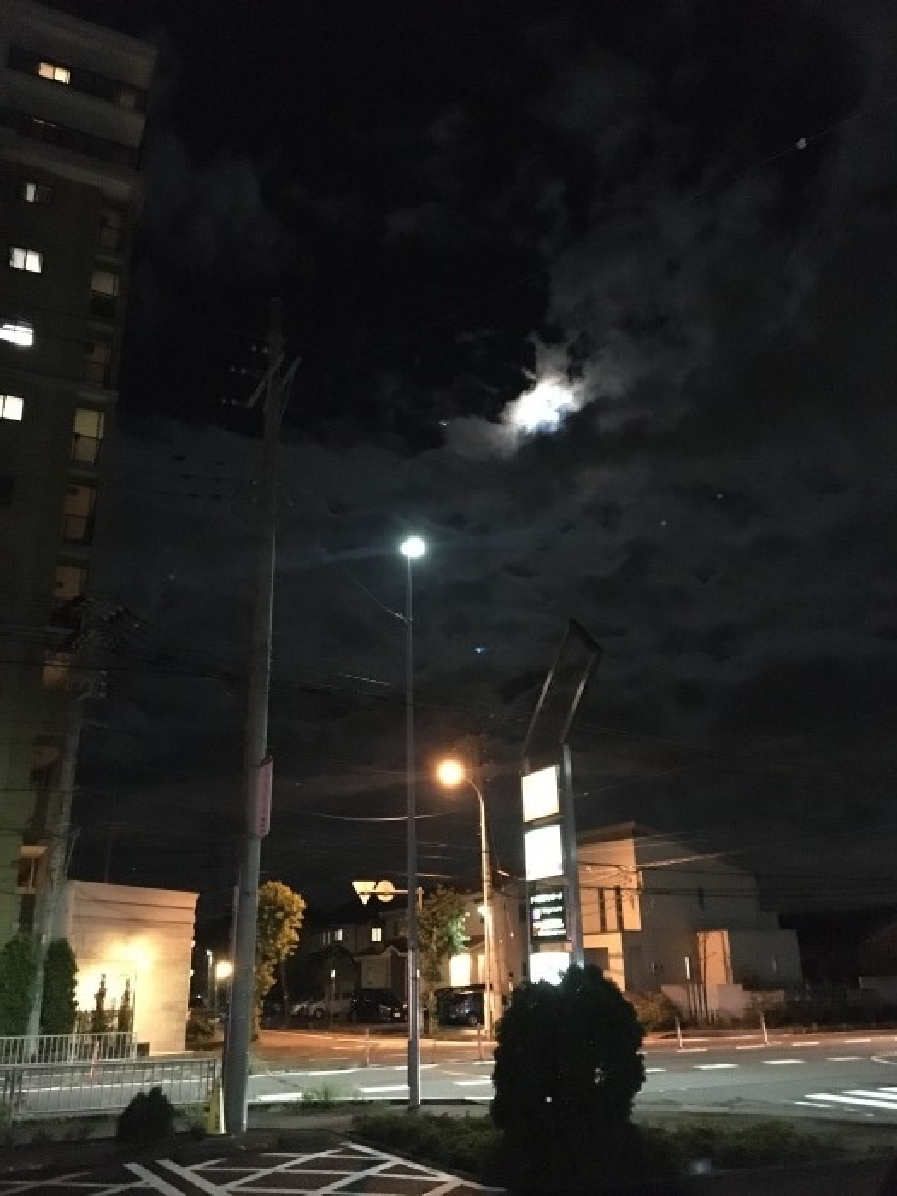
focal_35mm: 29
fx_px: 1002
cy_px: 598
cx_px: 448
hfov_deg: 48.2
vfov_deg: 61.7
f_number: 2.2
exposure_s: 1/15
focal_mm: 4.15
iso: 2000
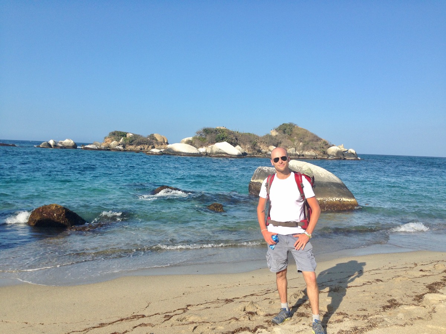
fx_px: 425
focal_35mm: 33
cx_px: 223
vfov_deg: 42.9
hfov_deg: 55.4
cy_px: 167
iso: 50
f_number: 2.4
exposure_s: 1/1550
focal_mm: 4.12
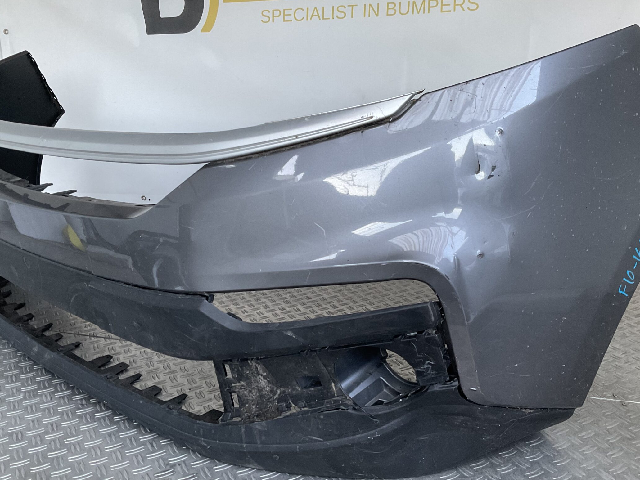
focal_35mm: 36
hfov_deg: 51.3
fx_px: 666
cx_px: 318
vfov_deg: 39.7
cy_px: 245
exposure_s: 1/60
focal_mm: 3
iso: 80
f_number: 1.8
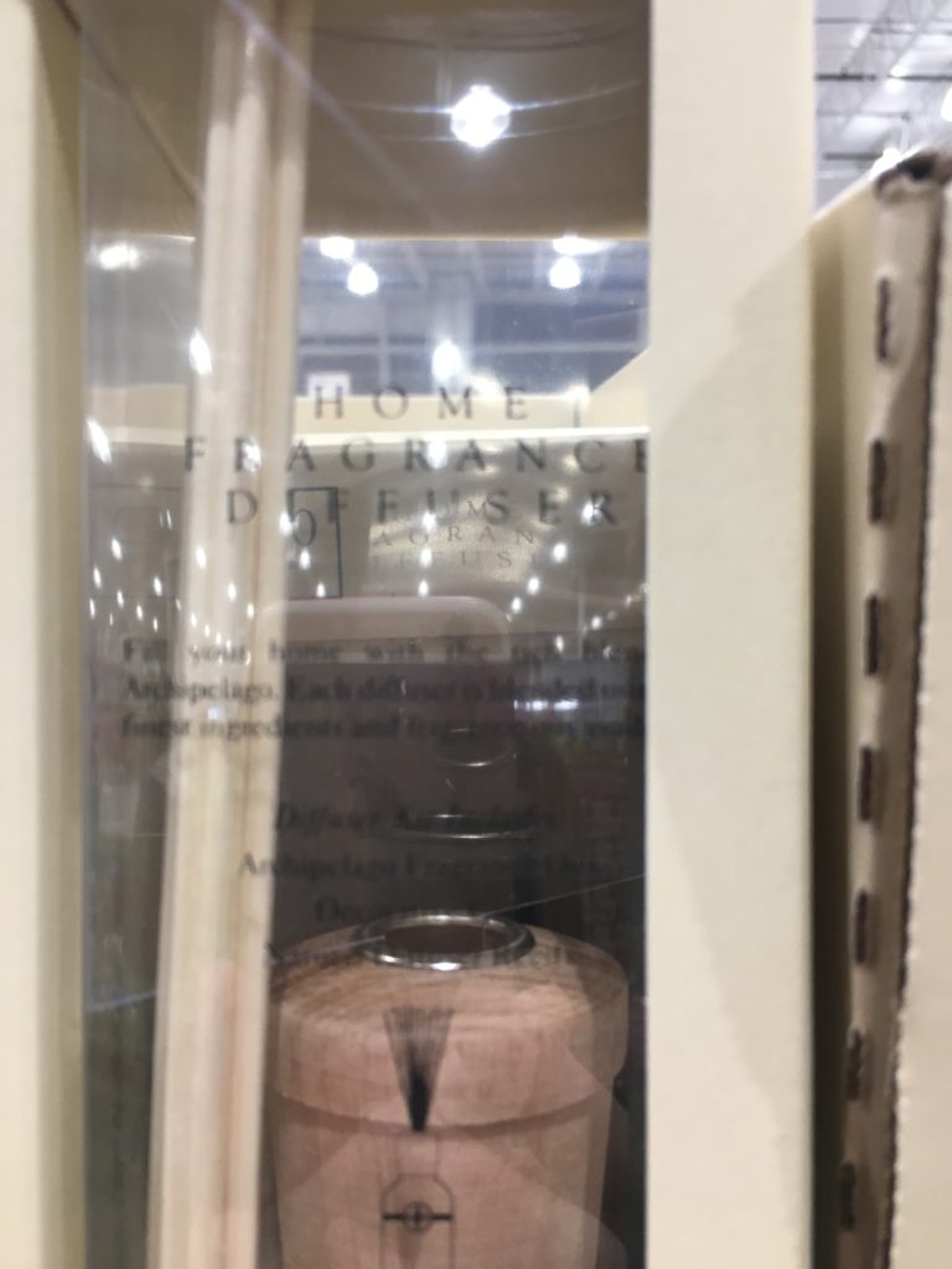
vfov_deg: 61.7
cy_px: 634
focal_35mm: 29
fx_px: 1063
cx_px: 476
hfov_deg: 48.2
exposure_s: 1/30
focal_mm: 4.15
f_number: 2.2
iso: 100
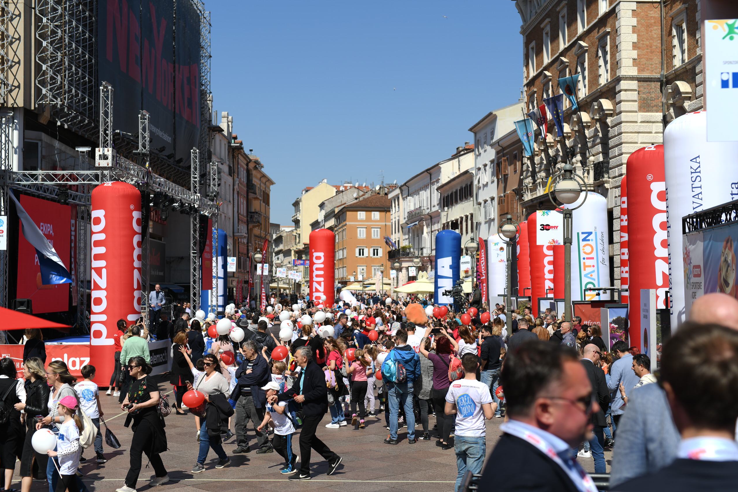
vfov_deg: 26.5
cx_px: 366
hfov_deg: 38.9
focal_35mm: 51
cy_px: 242
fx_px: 1045
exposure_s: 1/640
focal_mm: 50
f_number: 4
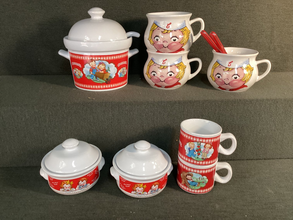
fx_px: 262
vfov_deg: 45.4
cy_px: 110
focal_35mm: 31
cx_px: 146
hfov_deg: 58.3
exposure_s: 1/60
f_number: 2.4
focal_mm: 3.3
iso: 250
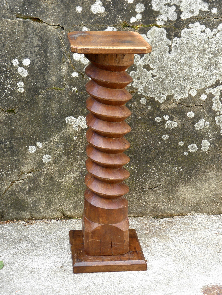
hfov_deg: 21.6
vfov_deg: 28.6
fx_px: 581
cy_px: 148
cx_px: 111
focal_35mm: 68
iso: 125
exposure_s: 1/50
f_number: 4.3
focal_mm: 12.2
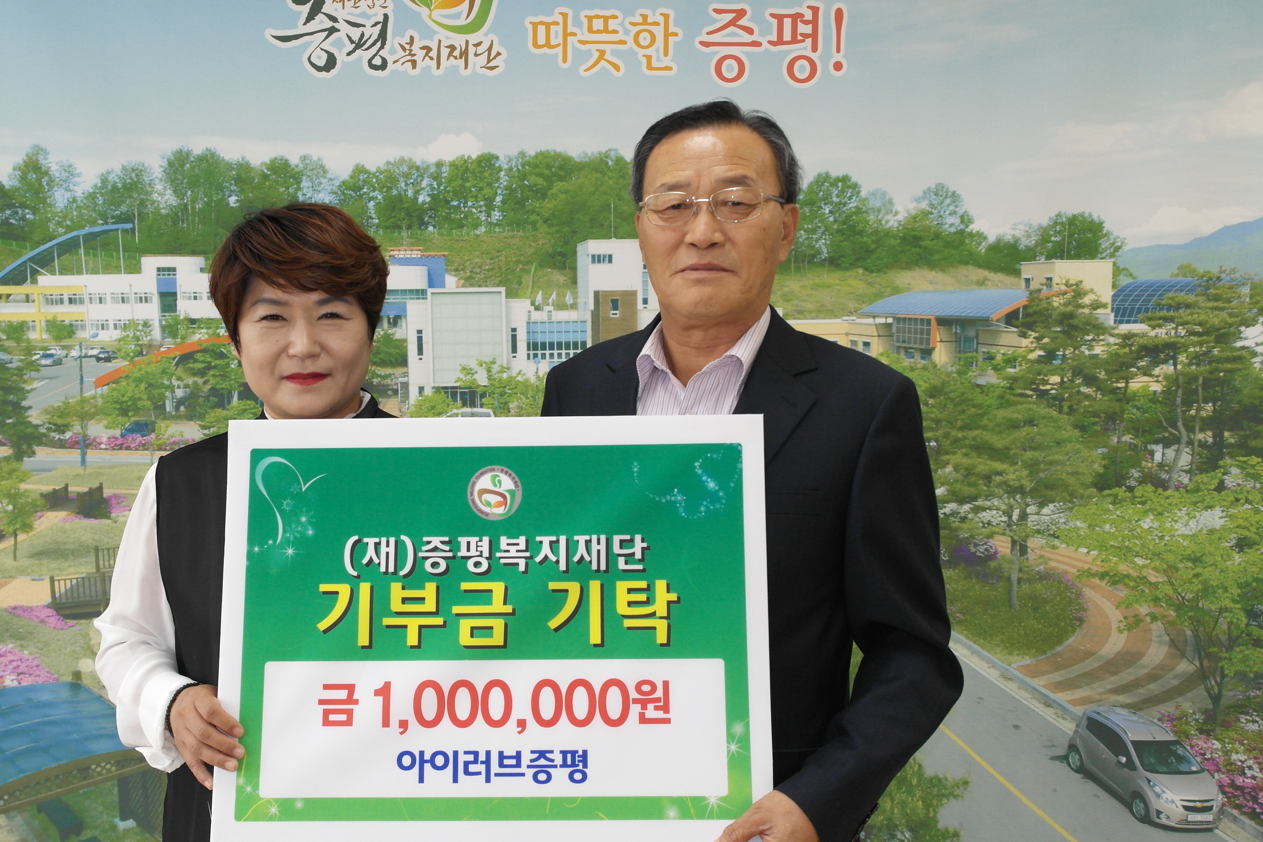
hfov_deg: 53.0
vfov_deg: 36.9
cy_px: 395
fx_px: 1263
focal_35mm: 36
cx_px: 555
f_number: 5.6
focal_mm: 20
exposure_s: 1/50
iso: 400
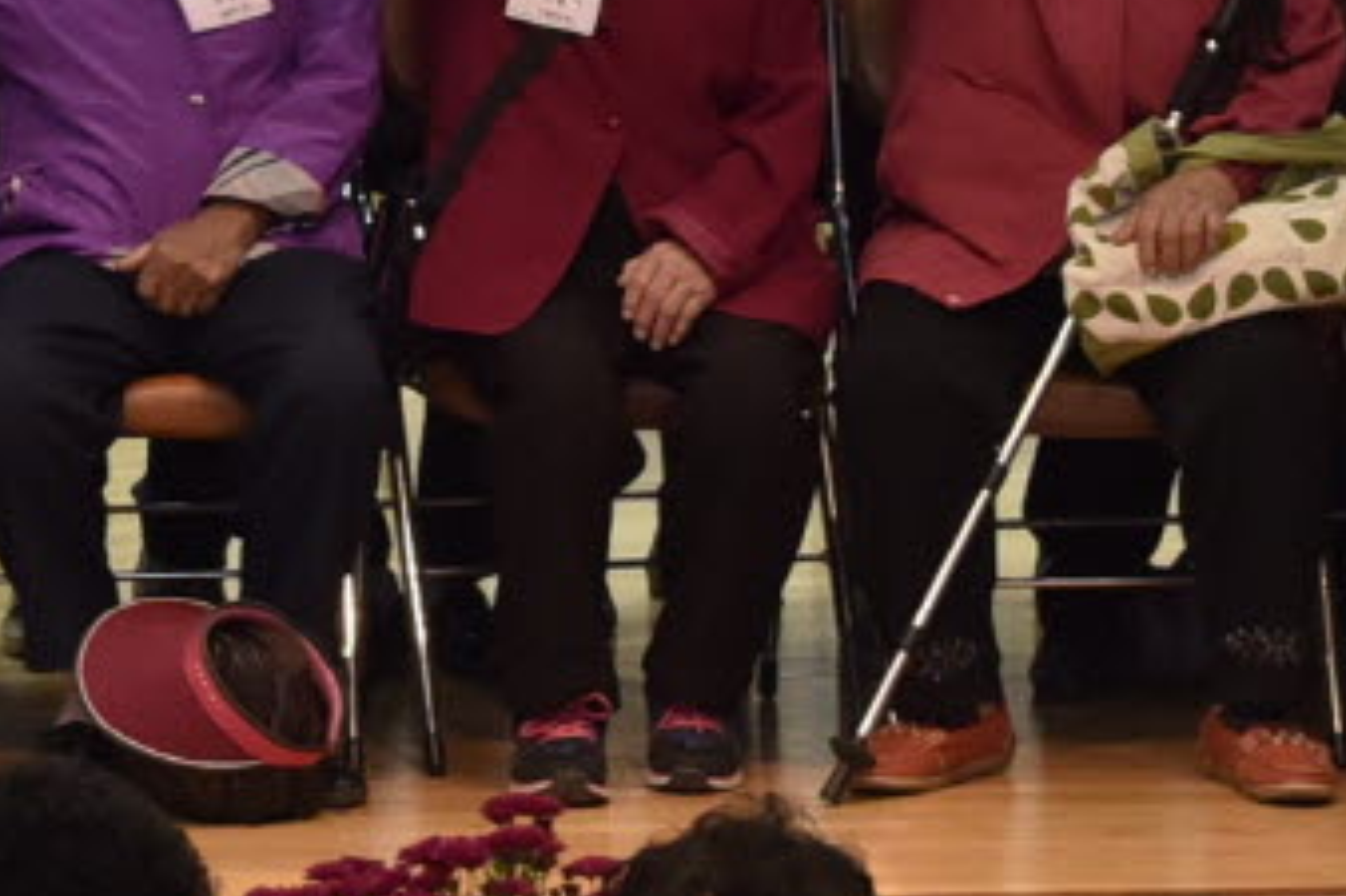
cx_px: -16
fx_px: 10613
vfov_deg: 4.8
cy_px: -763
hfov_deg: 7.2
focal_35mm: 284
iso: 1000
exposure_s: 1/100
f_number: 5
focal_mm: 40
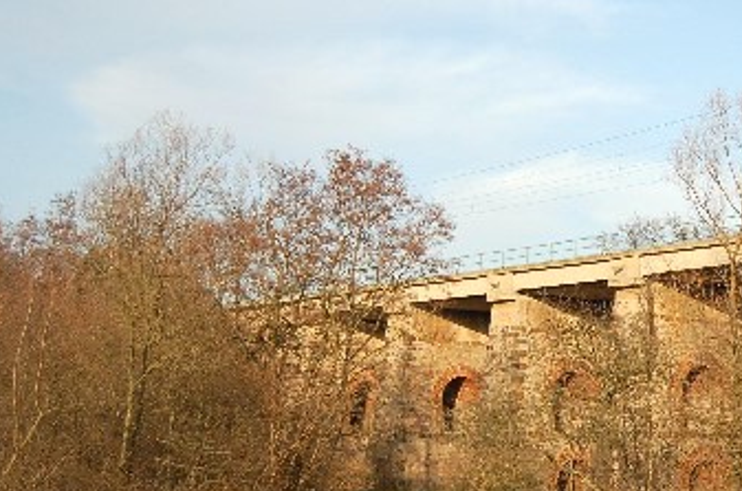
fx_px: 1663
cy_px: 233
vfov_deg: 16.8
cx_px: 639
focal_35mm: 81
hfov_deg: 24.6
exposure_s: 1/1000
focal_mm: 31
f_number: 4.5
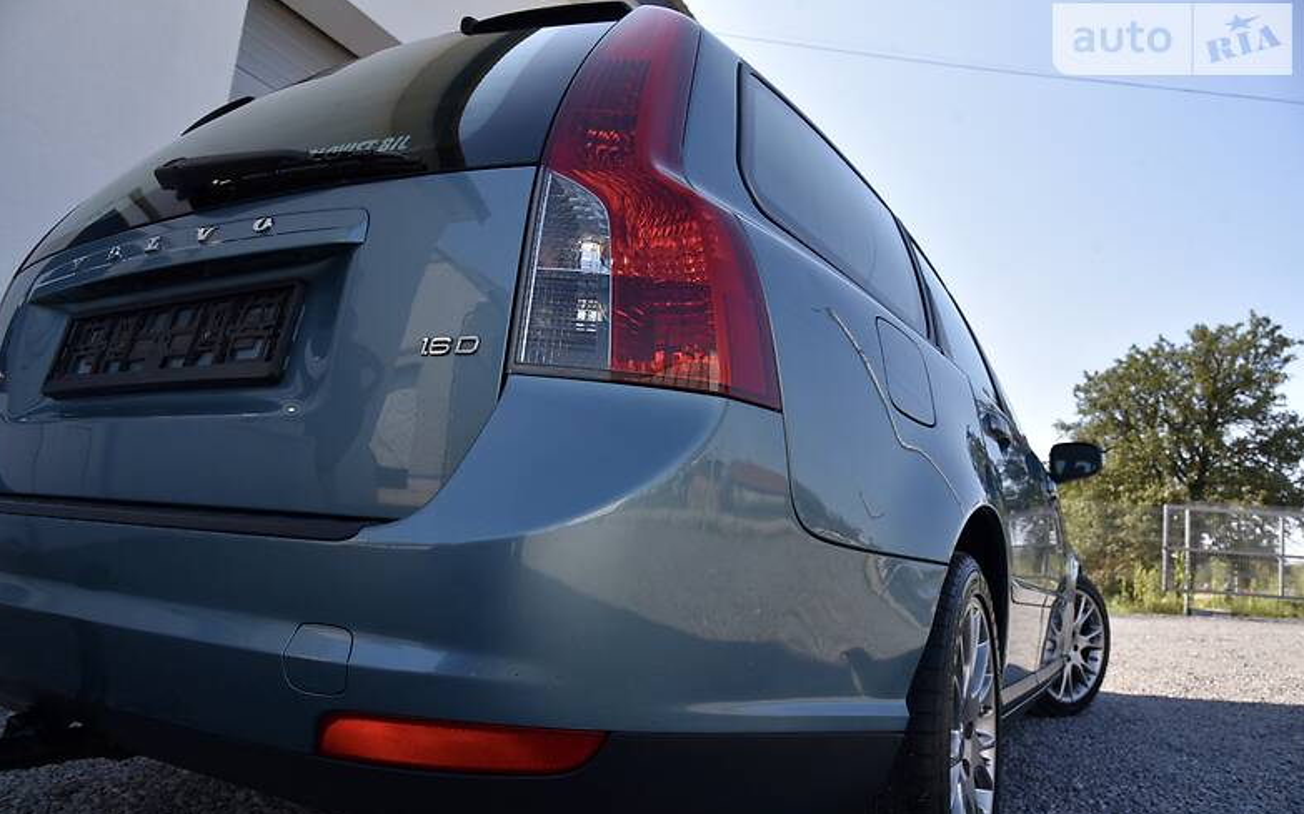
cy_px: 427
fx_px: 888
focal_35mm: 25
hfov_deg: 72.6
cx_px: 651
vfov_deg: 49.2
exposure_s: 1/250
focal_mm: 24
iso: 220
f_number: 8
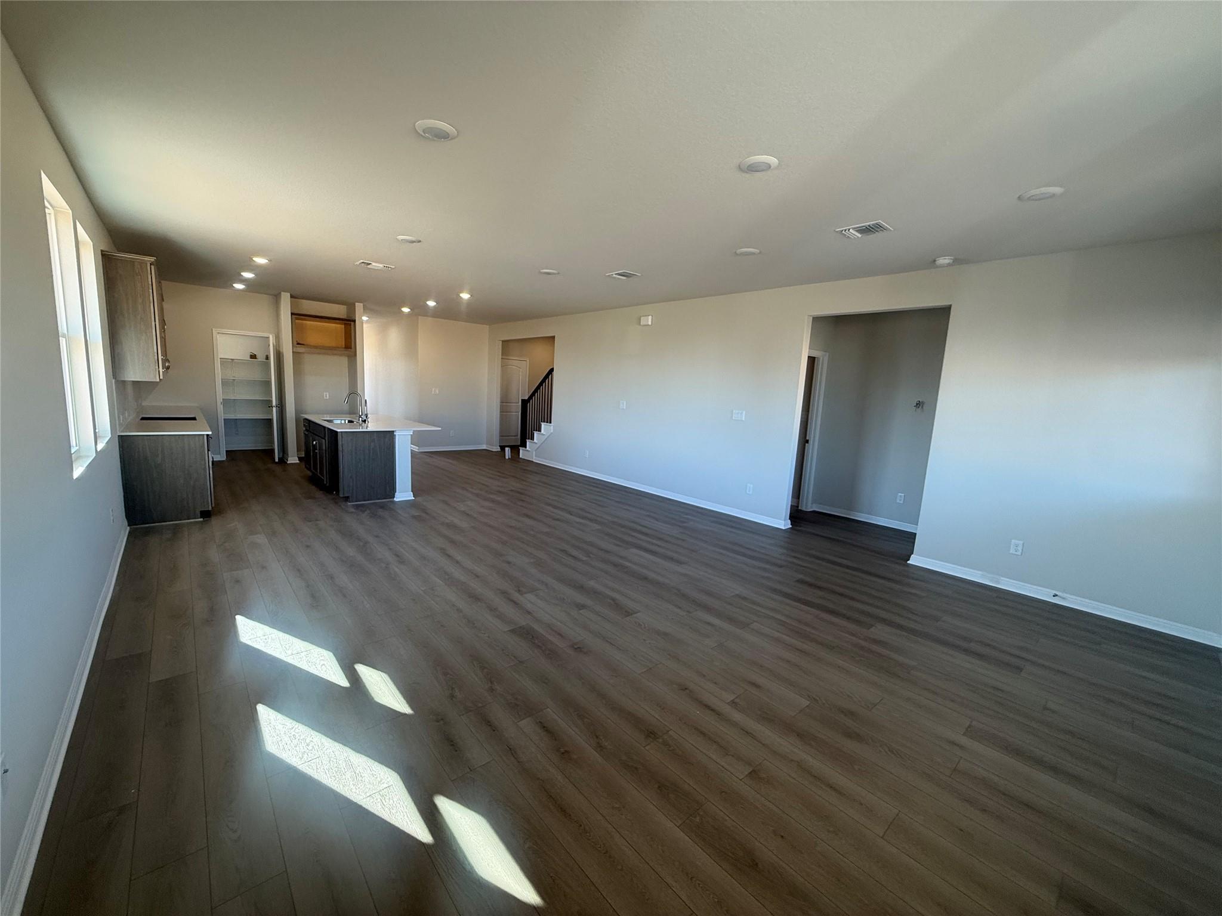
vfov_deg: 85.7
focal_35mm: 14
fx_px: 494
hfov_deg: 102.1
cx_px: 611
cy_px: 458
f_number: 2.2
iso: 100
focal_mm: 2.22
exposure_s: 1/99
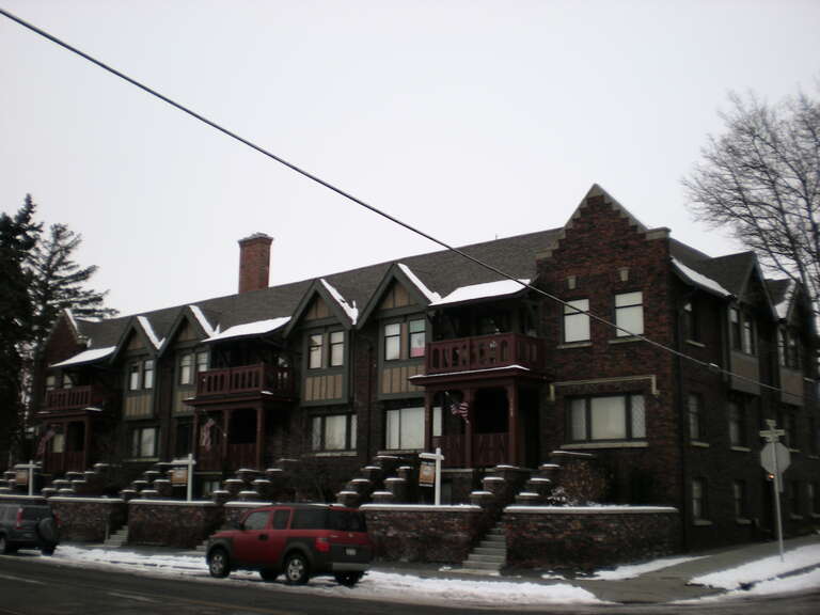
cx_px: 410
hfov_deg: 49.0
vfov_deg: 37.7
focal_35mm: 38
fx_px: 900
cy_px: 308
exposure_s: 1/240
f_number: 3.1
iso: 50
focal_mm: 6.3
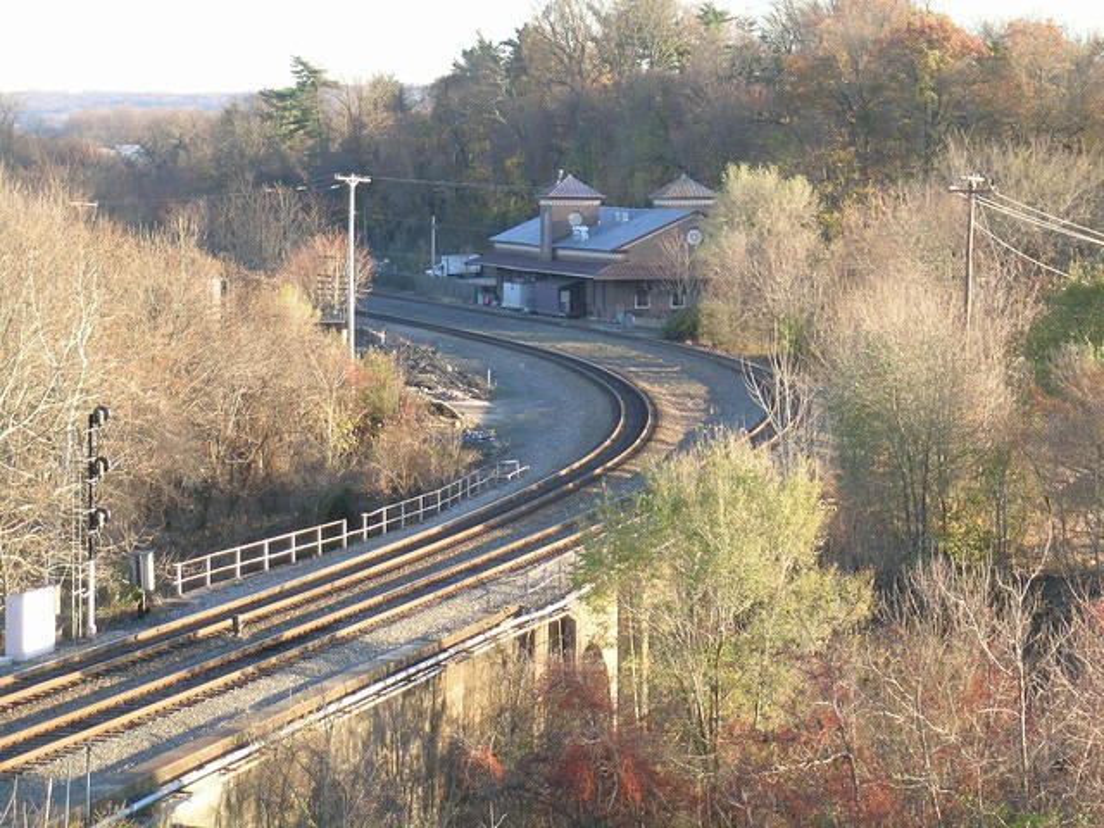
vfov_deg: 12.8
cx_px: 552
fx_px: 3700
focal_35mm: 116
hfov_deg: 17.0
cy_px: 414
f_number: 4.6
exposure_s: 1/60.3
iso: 56
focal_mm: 24
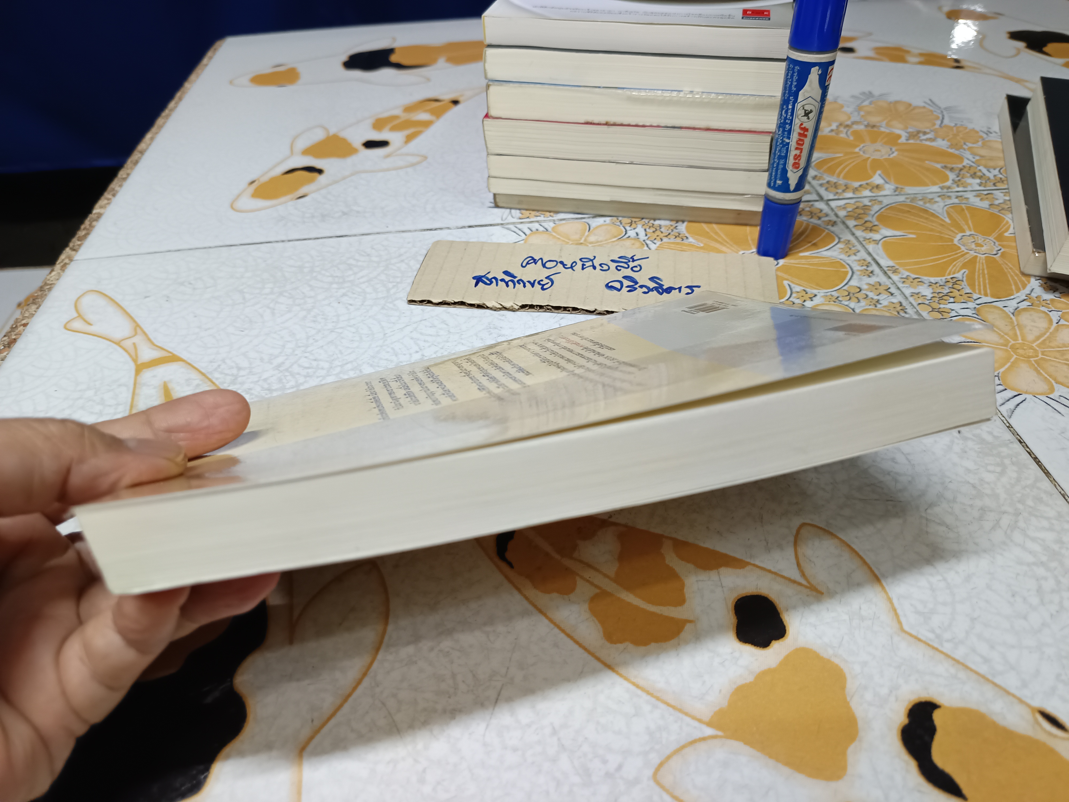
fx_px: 741
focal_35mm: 24
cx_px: 534
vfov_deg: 56.8
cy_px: 401
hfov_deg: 71.6
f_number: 1.7
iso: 970
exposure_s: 1/25
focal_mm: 5.31
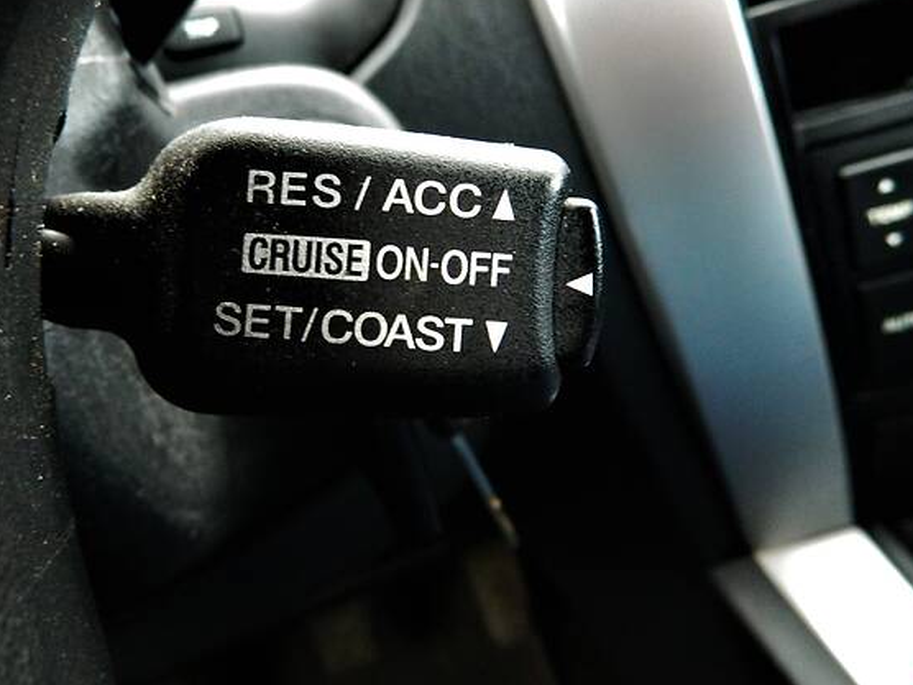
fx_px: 950
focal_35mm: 36
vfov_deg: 39.5
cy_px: 287
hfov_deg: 51.1
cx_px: 384
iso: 400
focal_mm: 4.5
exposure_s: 1/13
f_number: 3.1
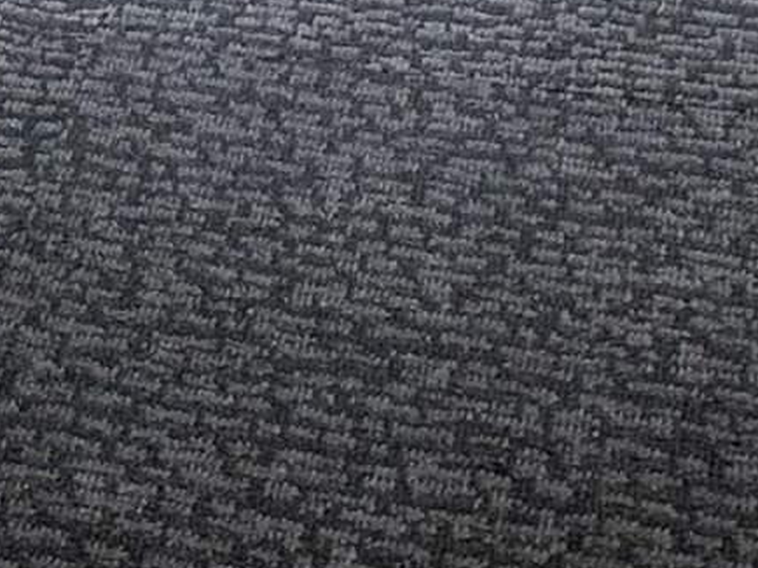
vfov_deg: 7.4
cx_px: -554
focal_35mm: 170
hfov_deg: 11.0
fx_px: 3720
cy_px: -1283
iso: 100
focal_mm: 6.86
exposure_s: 1/120
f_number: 1.78
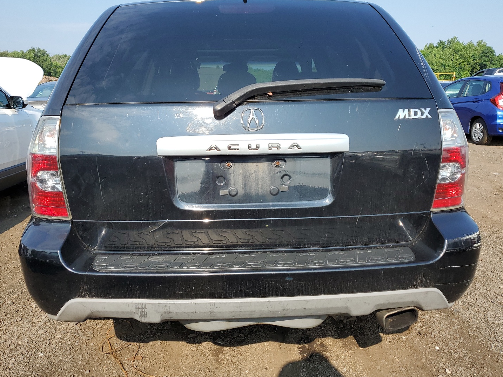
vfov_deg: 48.2
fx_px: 421
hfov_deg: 61.6
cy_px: 170
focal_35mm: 29
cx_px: 242
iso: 50
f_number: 1.5
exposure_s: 1/1667
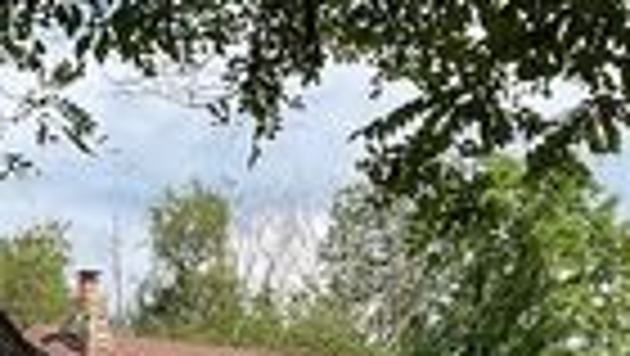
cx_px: 153
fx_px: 1889
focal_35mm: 113
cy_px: 448
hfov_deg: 18.8
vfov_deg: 10.5
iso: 16
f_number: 1.8
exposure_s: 1/1055
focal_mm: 3
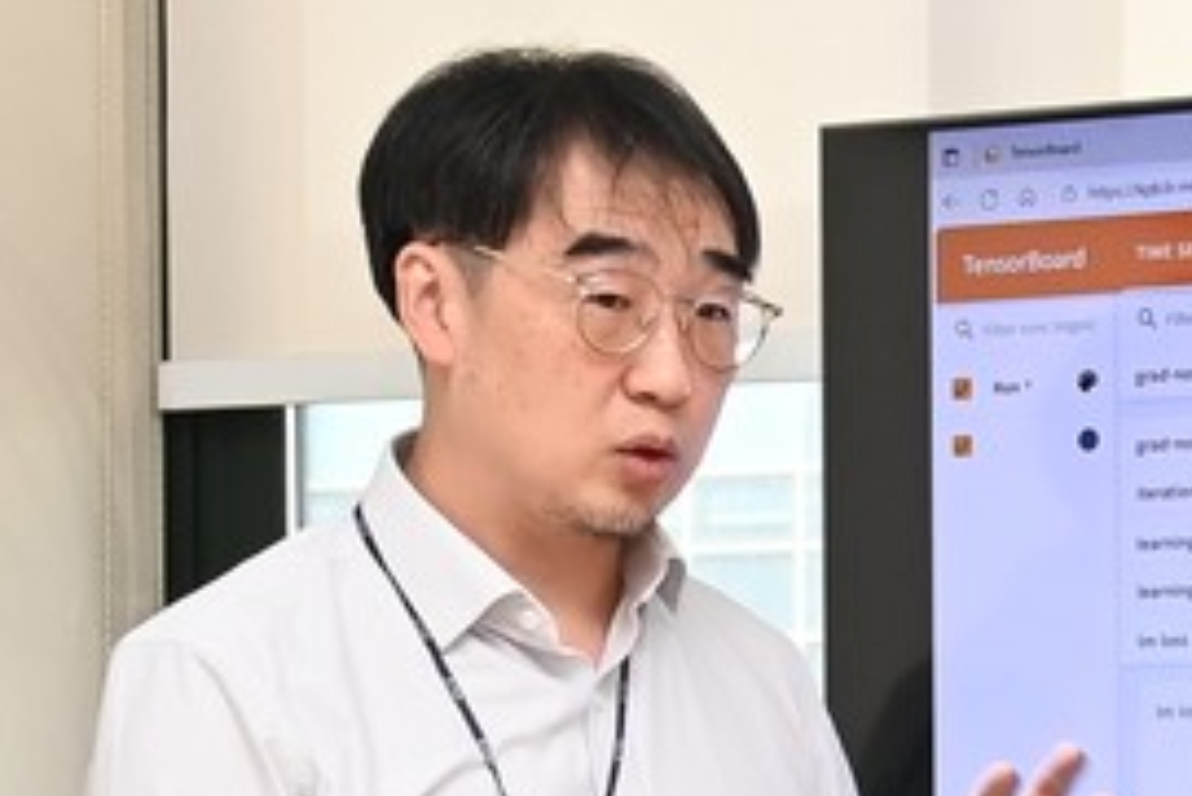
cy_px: 1240
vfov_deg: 10.1
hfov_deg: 14.5
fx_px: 4340
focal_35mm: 131
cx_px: 1847
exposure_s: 1/60
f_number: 10
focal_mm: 25
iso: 1250
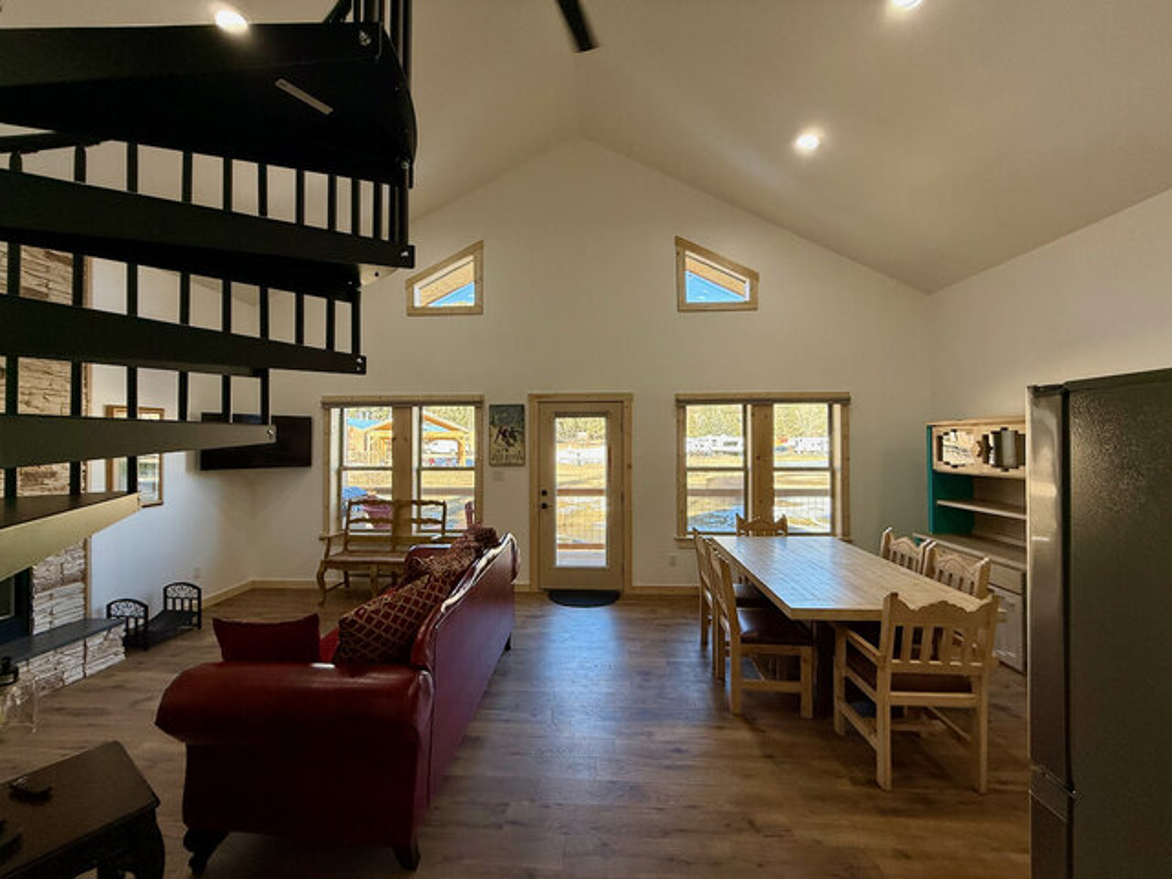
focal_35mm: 14
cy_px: 440
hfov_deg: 102.1
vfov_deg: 85.7
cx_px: 586
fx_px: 474
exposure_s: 1/120
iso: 80
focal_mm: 2.22
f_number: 2.2
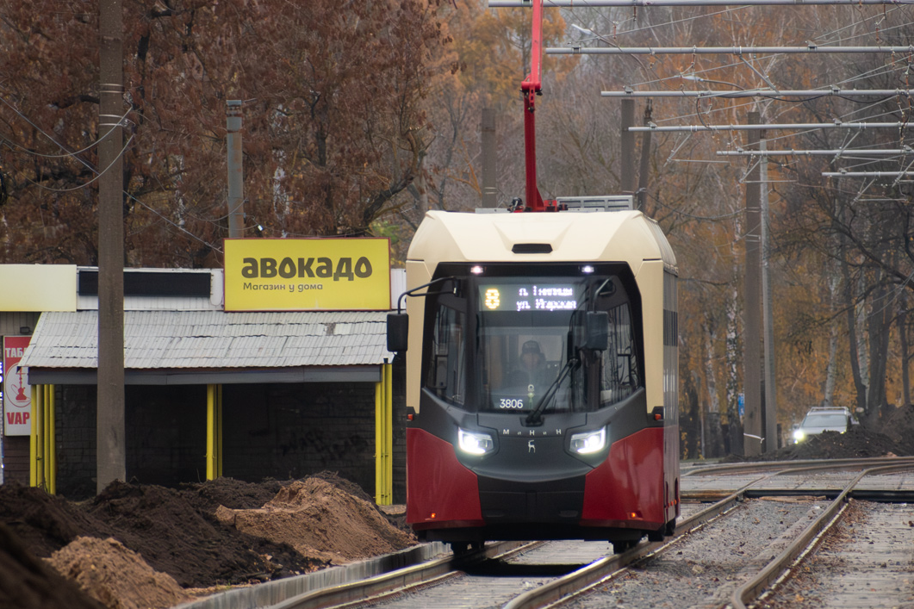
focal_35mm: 594
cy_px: 236
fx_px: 15078
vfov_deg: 2.3
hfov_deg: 3.5
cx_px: 554
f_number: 6.3
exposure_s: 1/500
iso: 3200
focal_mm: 300
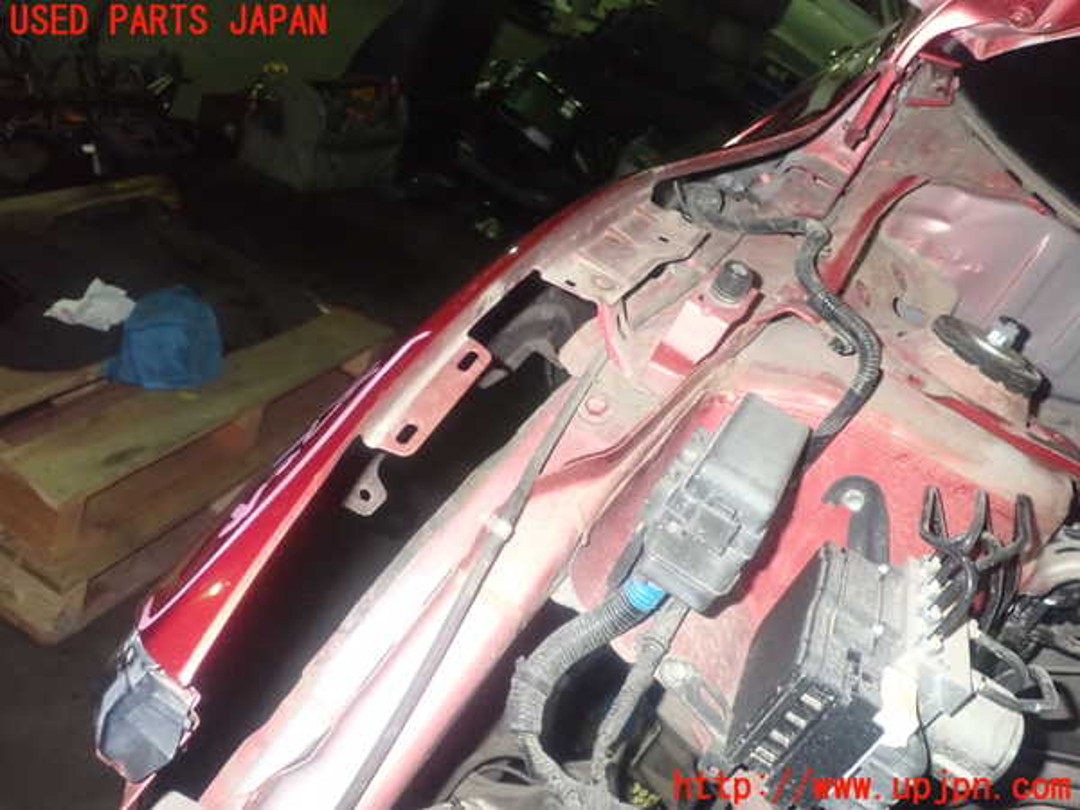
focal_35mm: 30
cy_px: 405
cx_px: 540
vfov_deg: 46.8
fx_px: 936
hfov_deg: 60.0
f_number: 6.3
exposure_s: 1/30
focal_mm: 5.4
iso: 1250
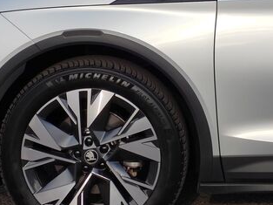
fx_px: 1158
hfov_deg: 13.4
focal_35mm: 147
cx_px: 168
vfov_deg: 10.1
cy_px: 40
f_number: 1.9
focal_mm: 5.52
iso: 100
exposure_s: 1/1100
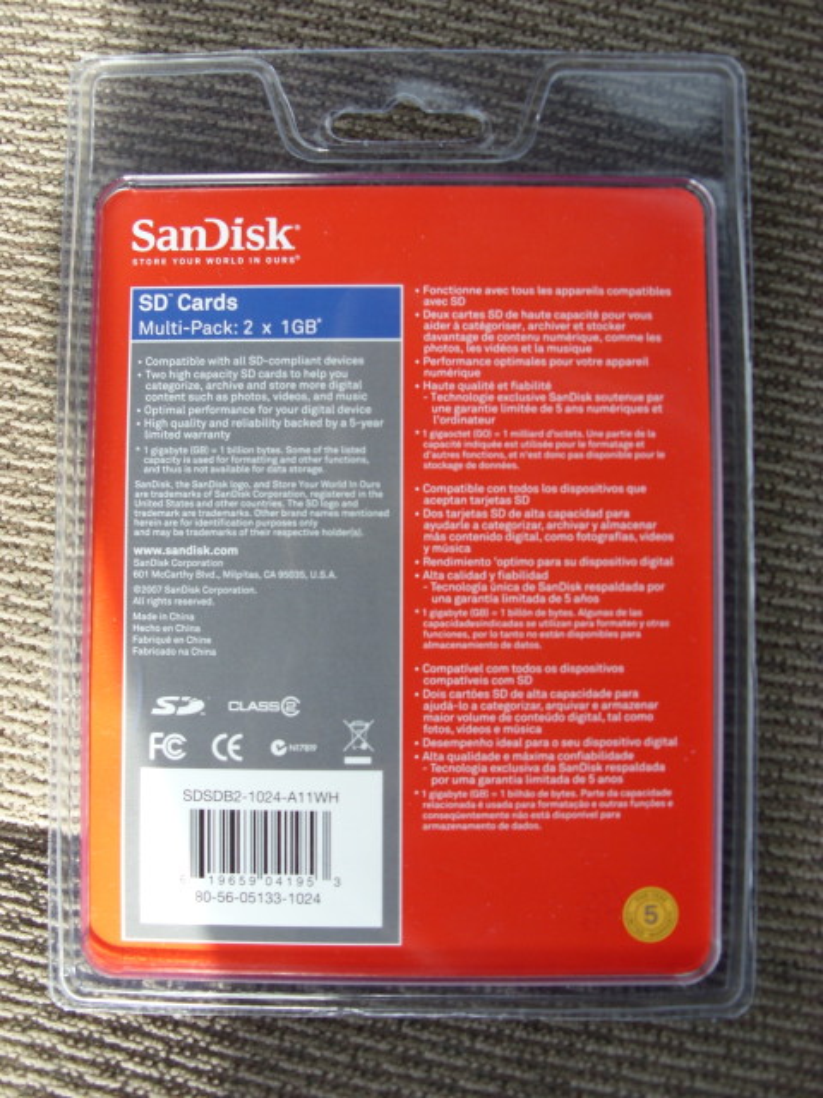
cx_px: 412
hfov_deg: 37.7
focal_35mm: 38
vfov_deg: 49.0
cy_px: 549
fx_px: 1205
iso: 50
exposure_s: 1/60
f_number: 2.8
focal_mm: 6.3
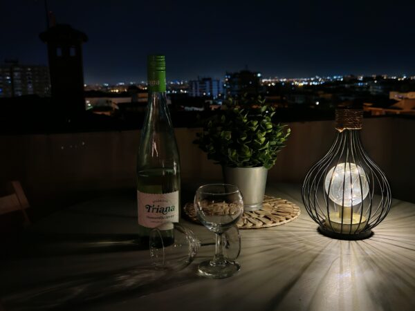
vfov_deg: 37.7
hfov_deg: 49.0
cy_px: 156
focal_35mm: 38
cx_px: 208
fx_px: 456
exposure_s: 1/20
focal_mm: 6.67
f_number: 1.9
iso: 800
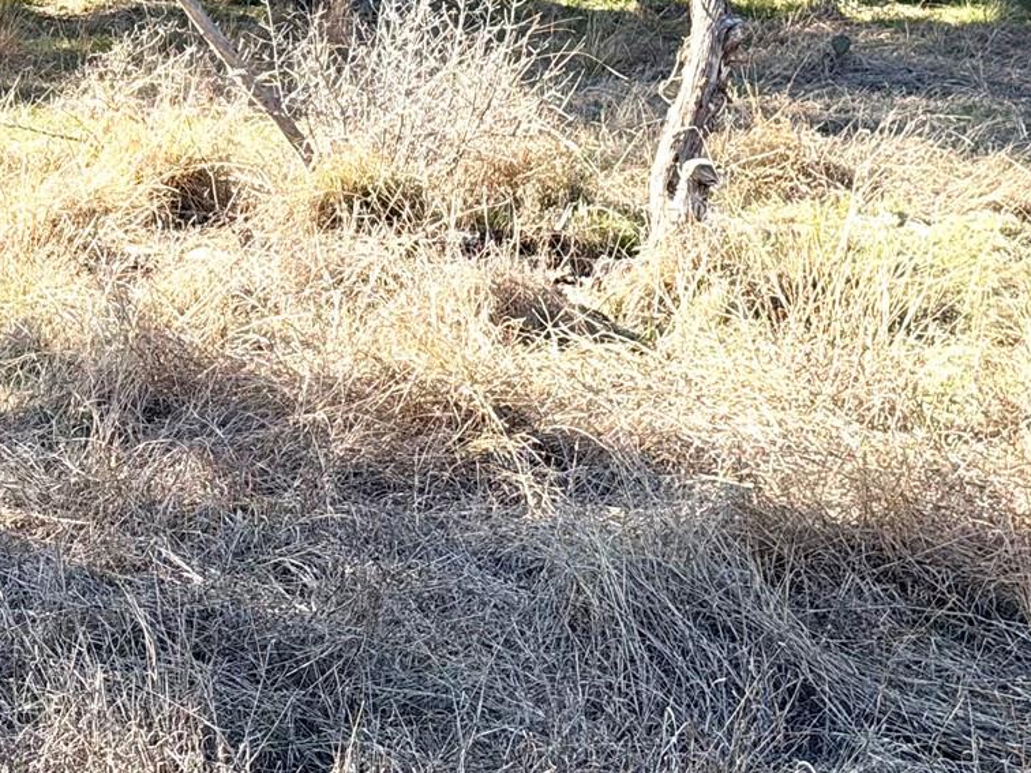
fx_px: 3872
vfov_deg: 11.2
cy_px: -98
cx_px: -165
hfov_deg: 14.7
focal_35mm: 130
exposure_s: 1/1575
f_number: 1.78
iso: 80
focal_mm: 6.76
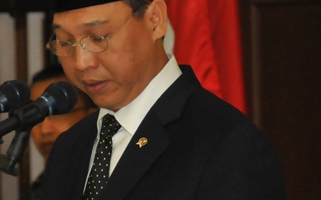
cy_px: 110
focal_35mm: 463
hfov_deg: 4.5
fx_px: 4049
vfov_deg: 2.8
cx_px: 80
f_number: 5.6
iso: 1600
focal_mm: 135
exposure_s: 1/60
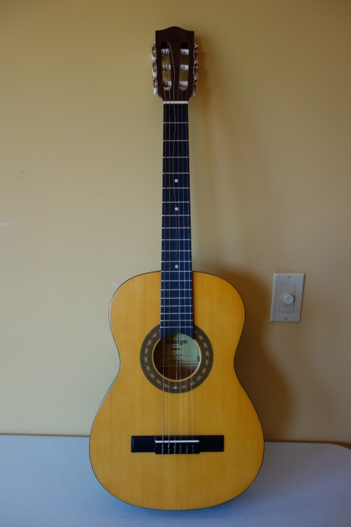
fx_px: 409
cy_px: 264
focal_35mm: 28
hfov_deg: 46.4
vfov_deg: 65.5
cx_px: 176
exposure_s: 1/80
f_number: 1.8
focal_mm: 10.4
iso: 125
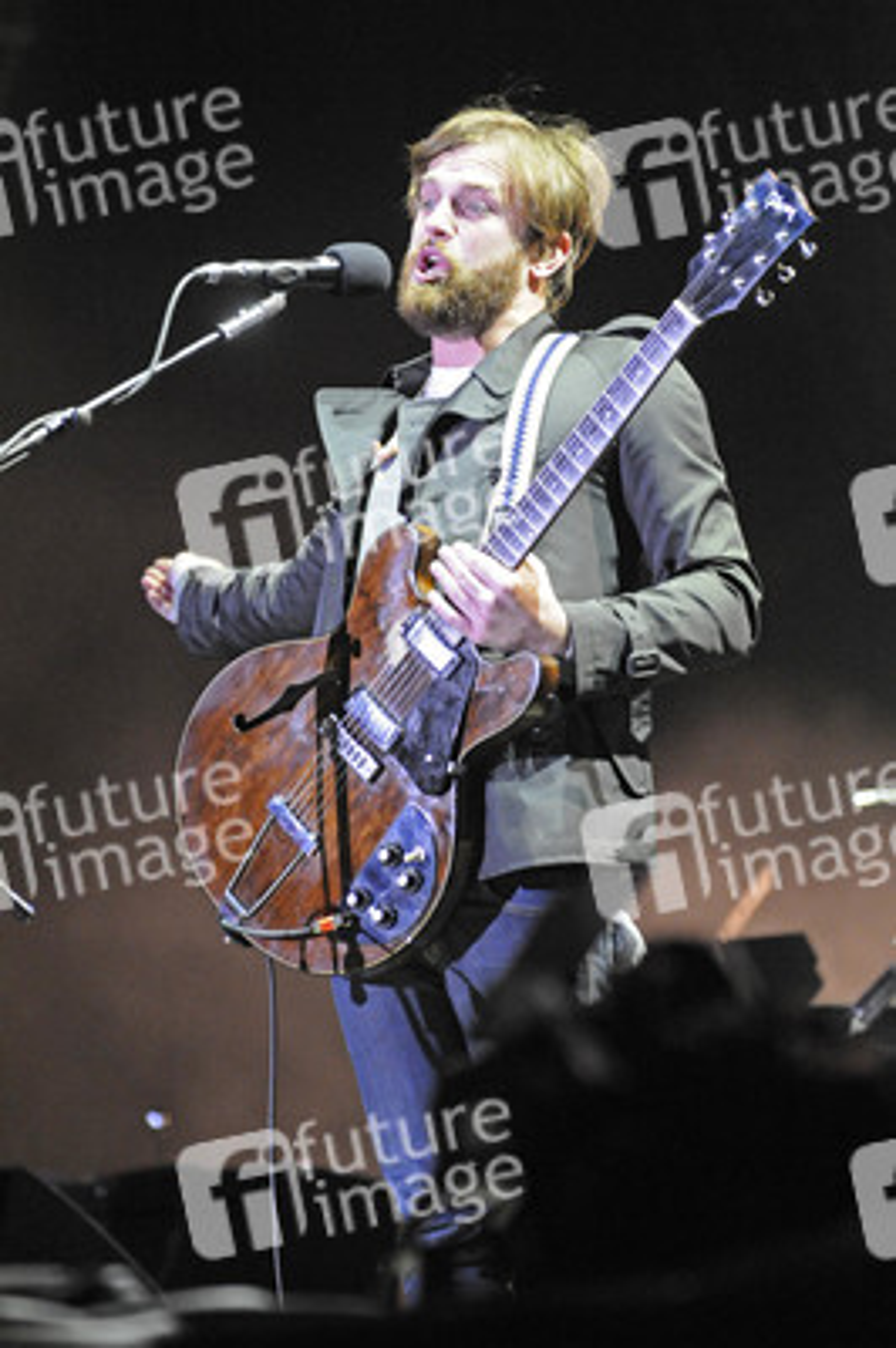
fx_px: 9816
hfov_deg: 5.2
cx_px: 448
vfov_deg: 7.9
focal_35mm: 262
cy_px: 674
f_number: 2.8
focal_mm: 175
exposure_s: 1/320
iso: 3200
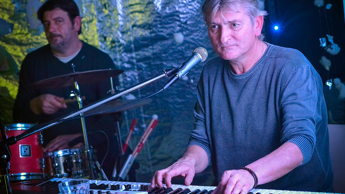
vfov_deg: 13.4
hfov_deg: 23.7
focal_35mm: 90
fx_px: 823
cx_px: 173
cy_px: 92
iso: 6400
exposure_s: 1/125
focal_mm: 85
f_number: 6.3
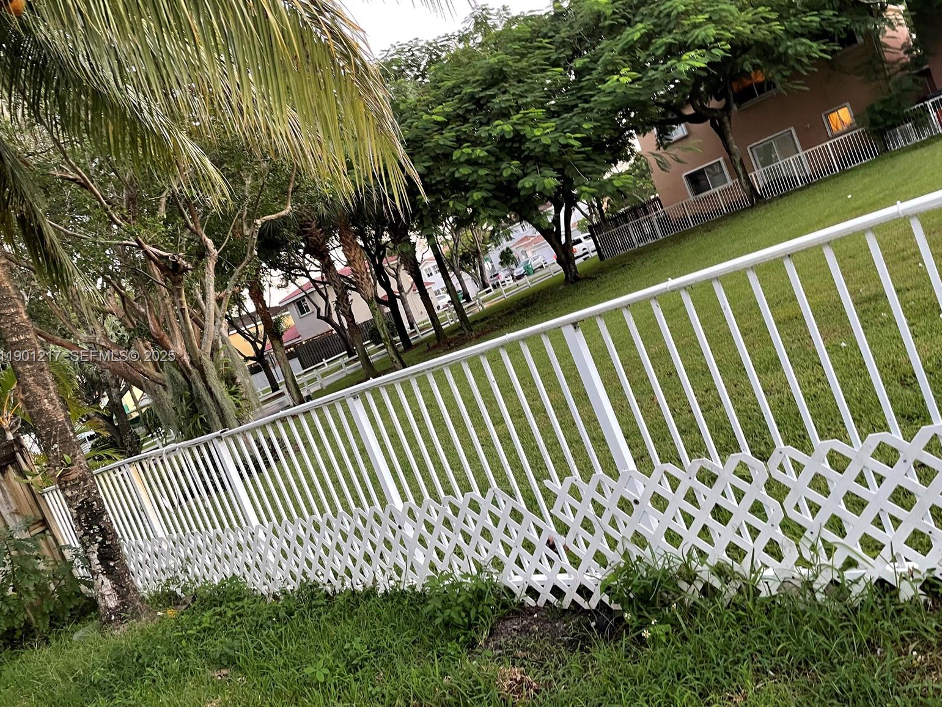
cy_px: 357
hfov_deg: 65.3
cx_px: 474
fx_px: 735
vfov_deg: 51.4
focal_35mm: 27
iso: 160
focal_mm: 4.2
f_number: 1.6
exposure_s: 1/60
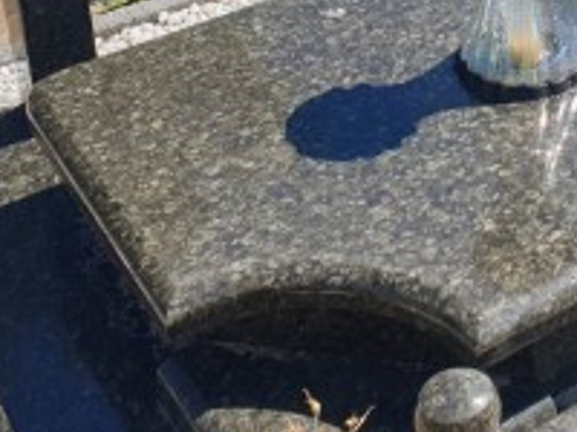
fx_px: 1383
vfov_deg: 16.2
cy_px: -216
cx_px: 724
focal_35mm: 83
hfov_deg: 21.6
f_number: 2.4
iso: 50
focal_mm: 4.3
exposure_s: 1/872
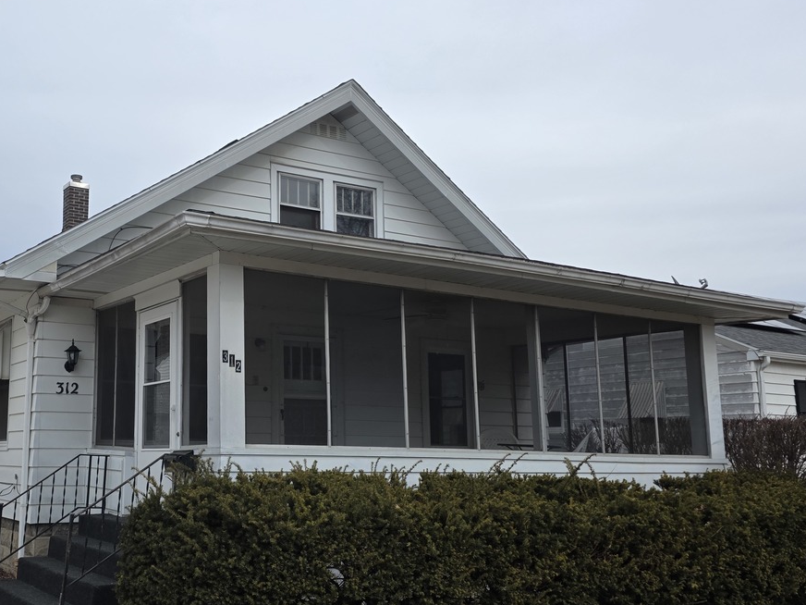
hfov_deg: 47.5
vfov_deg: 37.7
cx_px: 219
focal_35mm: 38
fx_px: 885
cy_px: 338
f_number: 1.7
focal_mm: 6.3
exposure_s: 1/5296
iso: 80
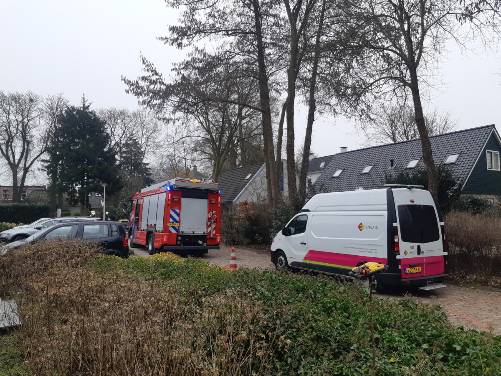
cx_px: 250
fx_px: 376
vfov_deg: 53.1
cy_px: 188
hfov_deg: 67.3
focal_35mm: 26
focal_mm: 3.93
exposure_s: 1/512
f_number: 1.7
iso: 40
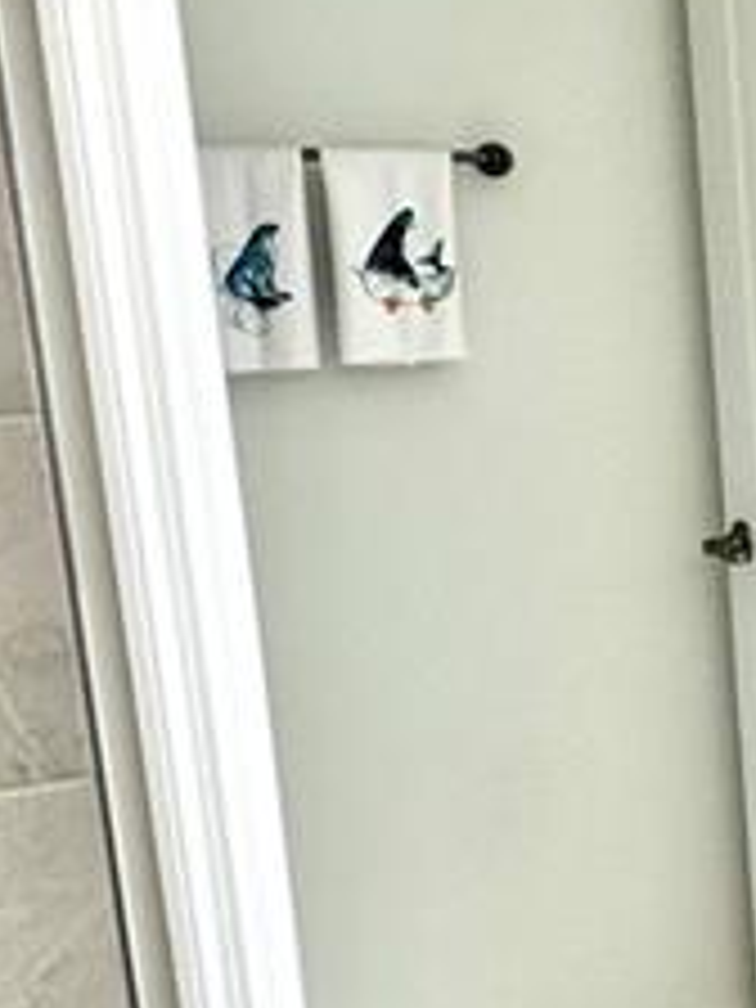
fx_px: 1398
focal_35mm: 48
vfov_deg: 39.6
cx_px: 1242
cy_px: 441
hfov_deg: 22.5
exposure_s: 1/280
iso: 40
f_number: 2.2
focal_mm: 2.22
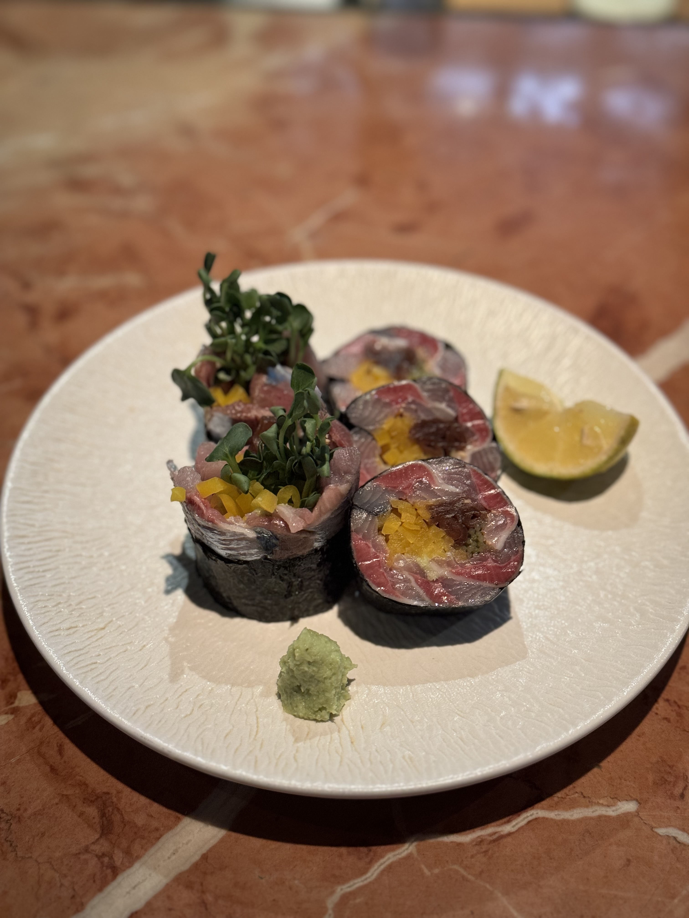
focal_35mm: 48
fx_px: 1274
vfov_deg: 39.7
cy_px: 459
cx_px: 344
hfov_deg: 30.3
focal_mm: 6.86
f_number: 1.78
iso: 320
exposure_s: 1/40
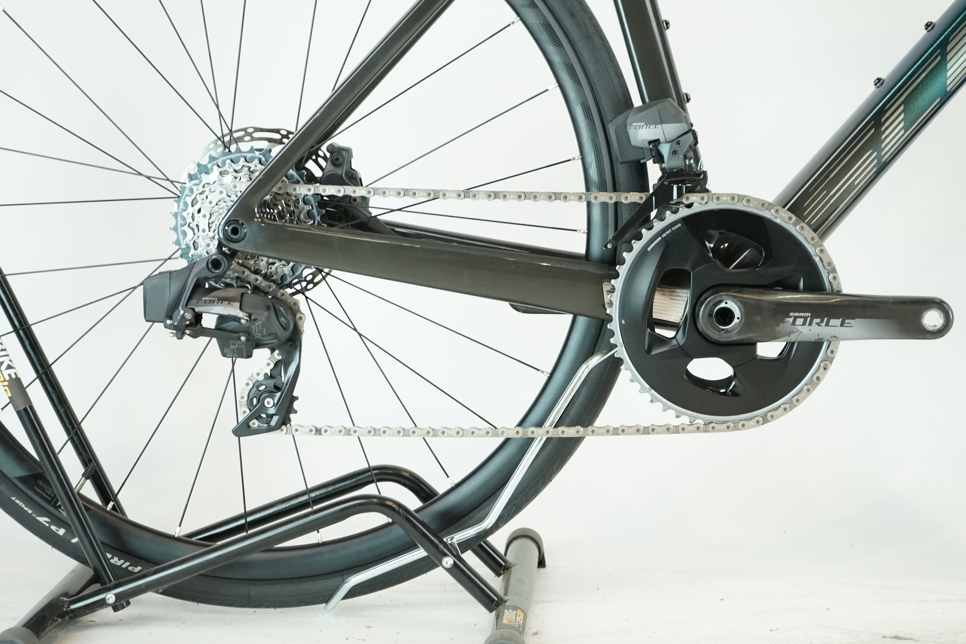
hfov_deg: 25.7
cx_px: 539
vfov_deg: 17.3
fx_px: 2120
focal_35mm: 79
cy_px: 314
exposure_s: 1/200
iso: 2000
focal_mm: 70
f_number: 6.3
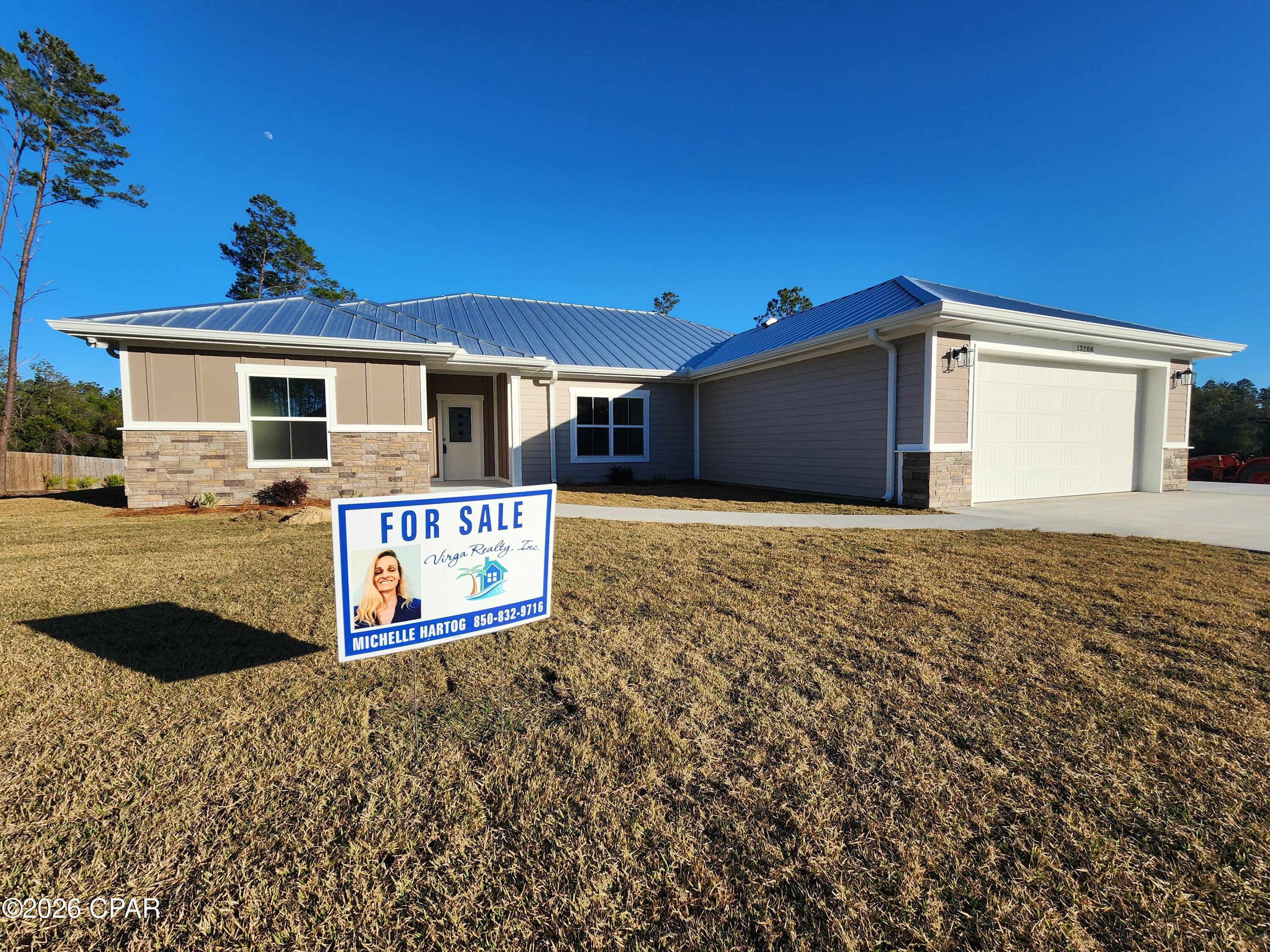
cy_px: 476
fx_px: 477
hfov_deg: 106.2
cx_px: 635
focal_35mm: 13
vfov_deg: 89.9
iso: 50
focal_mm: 2.2
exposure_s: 1/2180
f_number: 2.2
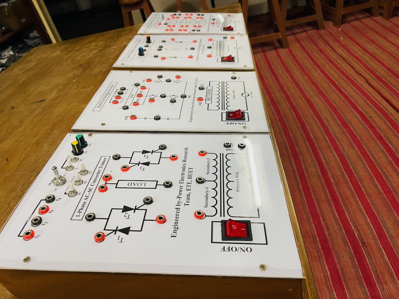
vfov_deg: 53.1
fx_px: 300
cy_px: 150
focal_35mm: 26
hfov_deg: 67.3
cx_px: 200
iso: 250
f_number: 1.6
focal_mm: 5.1
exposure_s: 1/51
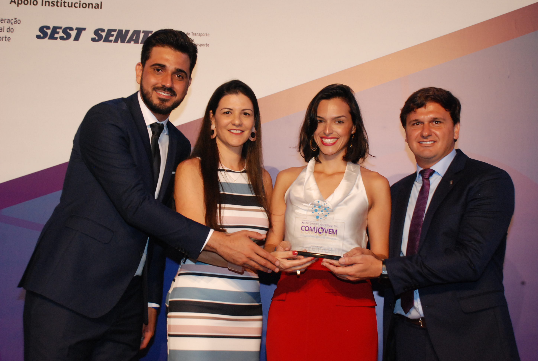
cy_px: 180
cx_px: 269
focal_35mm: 57
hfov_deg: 35.0
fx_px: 854
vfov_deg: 23.9
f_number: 5.6
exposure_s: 1/40
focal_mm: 38
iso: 1000
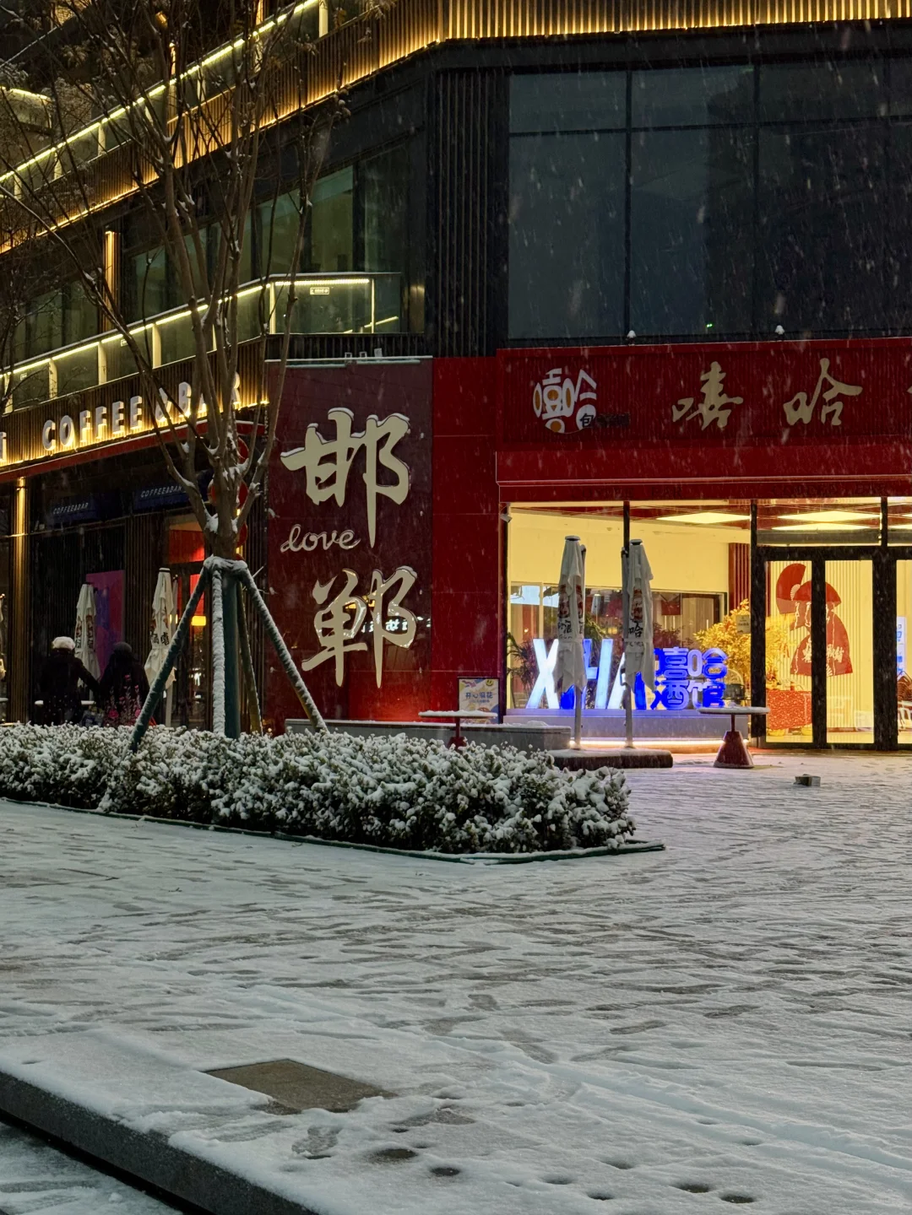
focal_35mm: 48
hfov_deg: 30.3
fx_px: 1686
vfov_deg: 39.7
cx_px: 456
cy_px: 608
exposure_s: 1/50
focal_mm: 6.76
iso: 125
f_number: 1.78
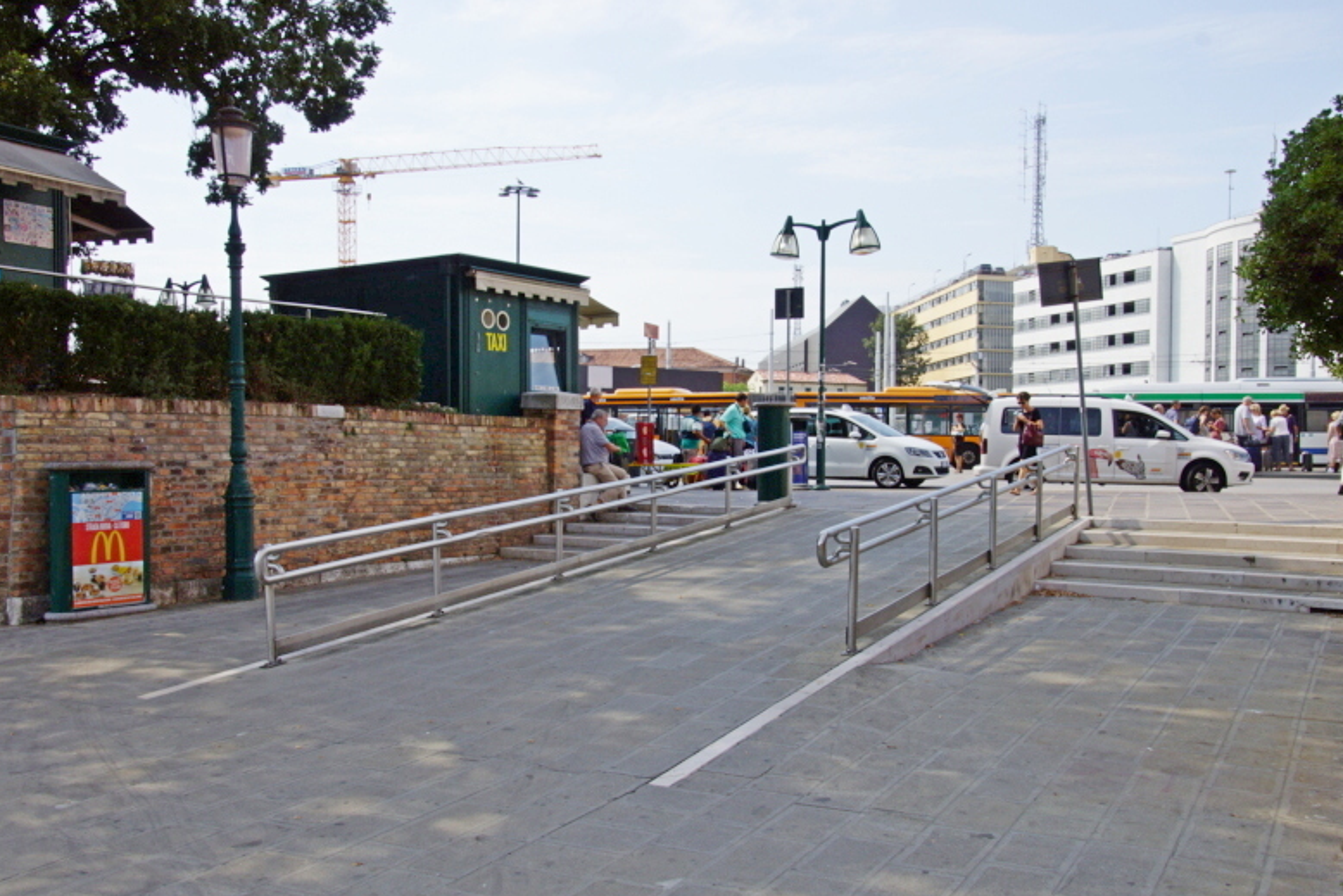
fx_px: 1380
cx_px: 663
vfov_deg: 36.0
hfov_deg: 51.9
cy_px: 443
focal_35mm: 37
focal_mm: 24
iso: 100
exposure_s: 1/125
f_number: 13
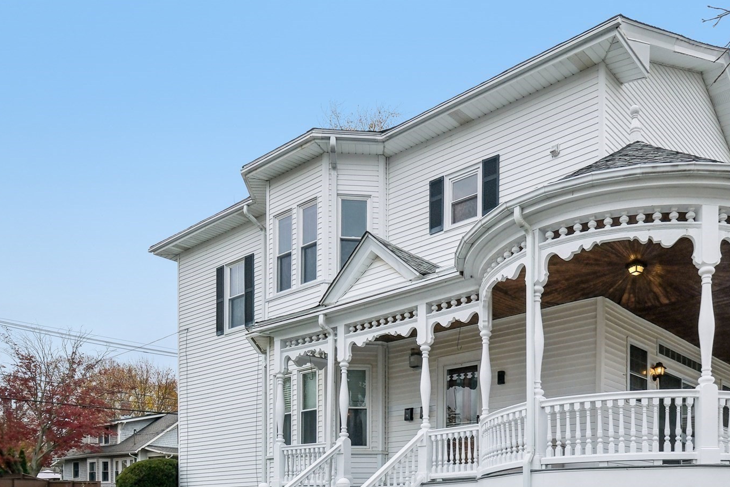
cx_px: 472
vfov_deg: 43.0
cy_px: 326
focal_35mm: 30
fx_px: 608
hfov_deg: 60.8
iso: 320
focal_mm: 13.2
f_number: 5.6
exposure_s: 1/400
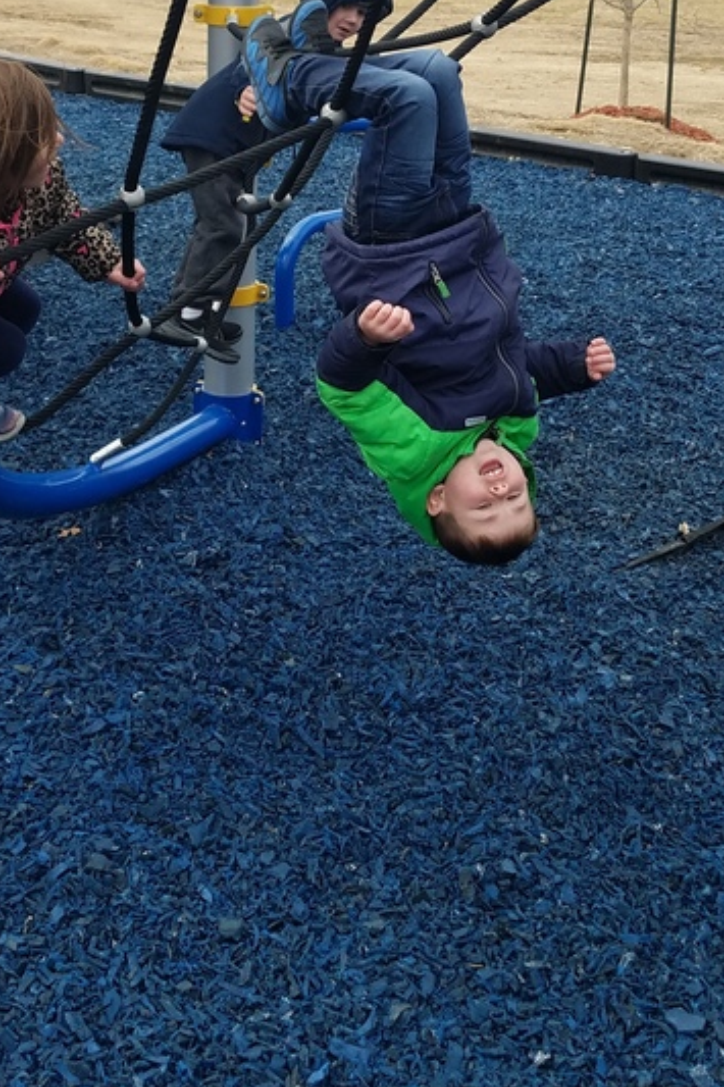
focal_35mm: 52
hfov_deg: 26.0
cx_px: 361
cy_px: 216
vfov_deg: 36.9
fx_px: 1570
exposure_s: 1/620
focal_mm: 4.2
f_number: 1.7
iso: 50
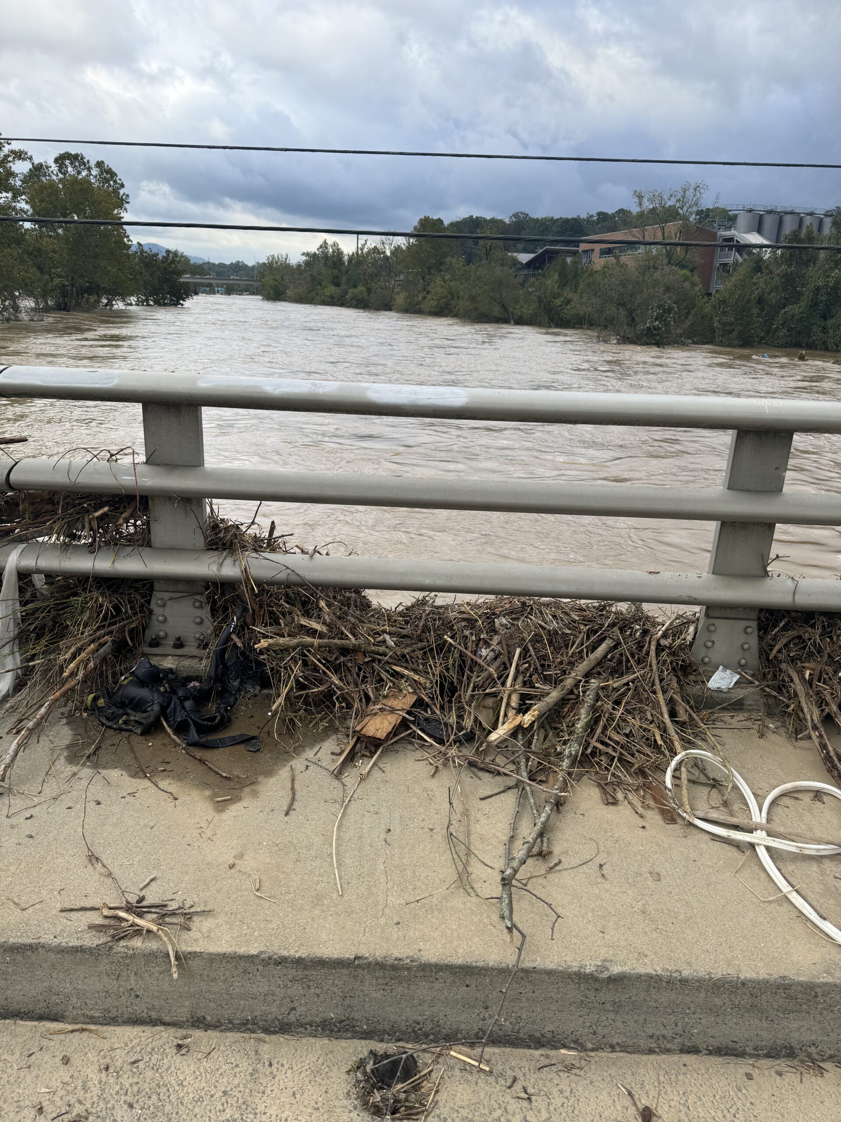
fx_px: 777
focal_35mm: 24
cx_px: 420
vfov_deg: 71.6
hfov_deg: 56.8
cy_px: 561
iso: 80
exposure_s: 1/1395
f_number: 1.78
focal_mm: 6.76
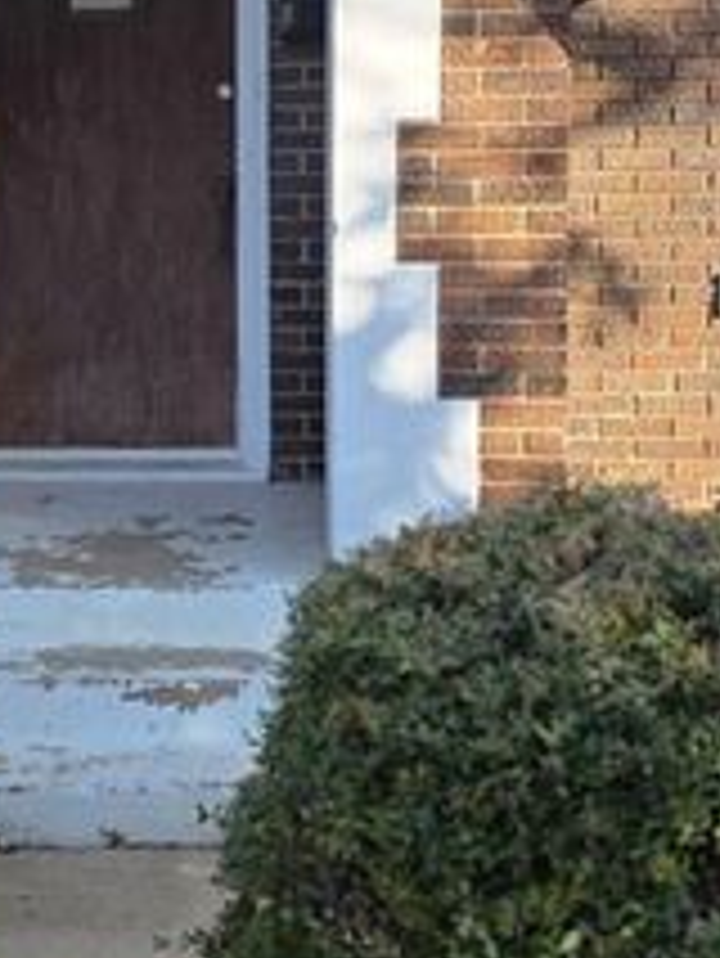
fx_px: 1995
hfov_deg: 20.2
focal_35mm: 72
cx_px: 126
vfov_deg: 26.8
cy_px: 272
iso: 80
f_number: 1.7
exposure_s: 1/3521
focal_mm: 6.3
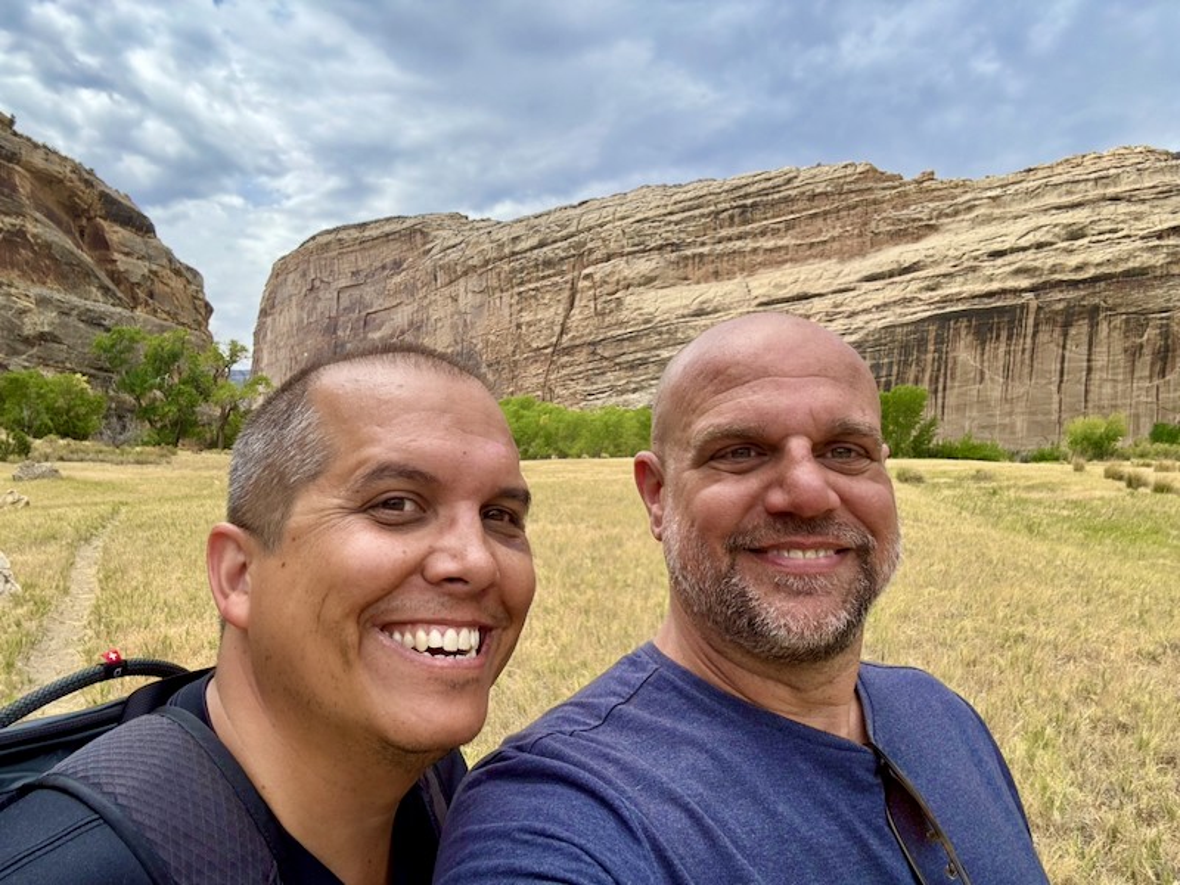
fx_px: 784
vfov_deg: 58.9
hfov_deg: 73.9
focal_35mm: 23
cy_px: 442
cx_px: 590
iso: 25
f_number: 1.9
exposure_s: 1/515
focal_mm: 2.69
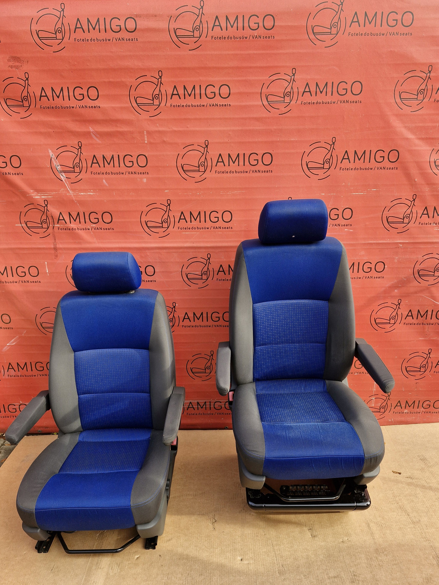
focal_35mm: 23
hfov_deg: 58.9
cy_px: 292
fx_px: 389
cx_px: 220
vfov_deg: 73.9
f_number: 1.8
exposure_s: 1/218
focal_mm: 5.54
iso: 50
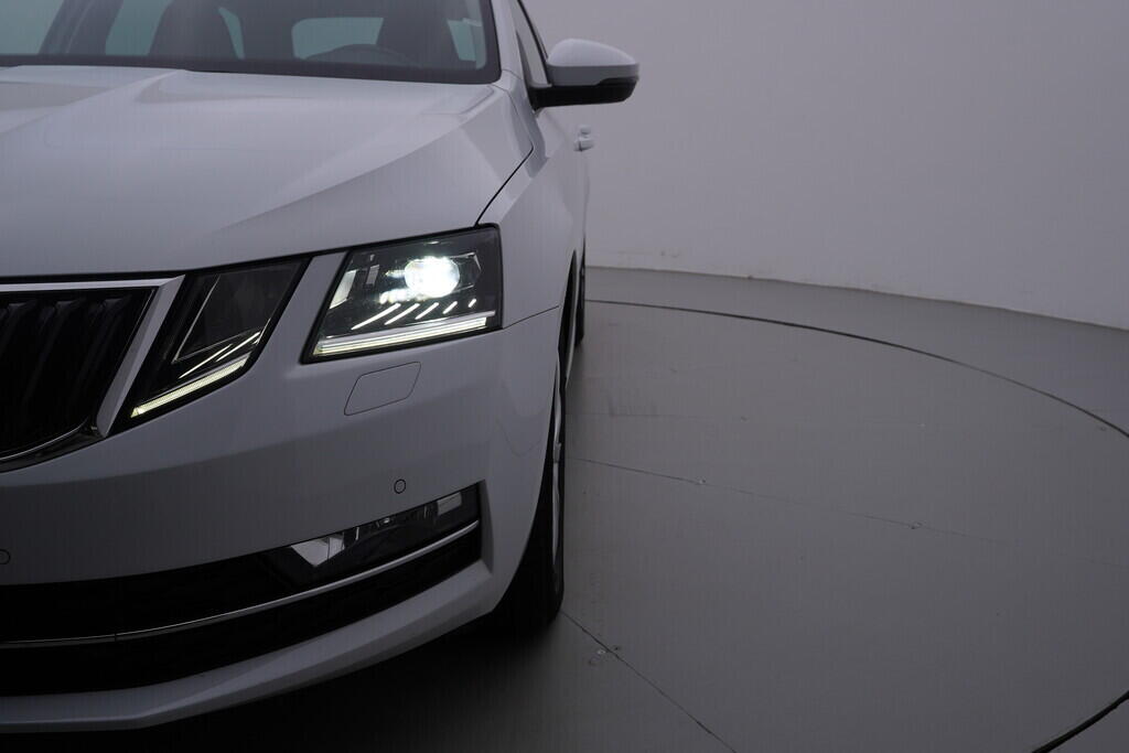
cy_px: 376
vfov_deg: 36.9
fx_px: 1129
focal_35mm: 36
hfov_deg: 53.1
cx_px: 564
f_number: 5.6
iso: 125
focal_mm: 24
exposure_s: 1/160
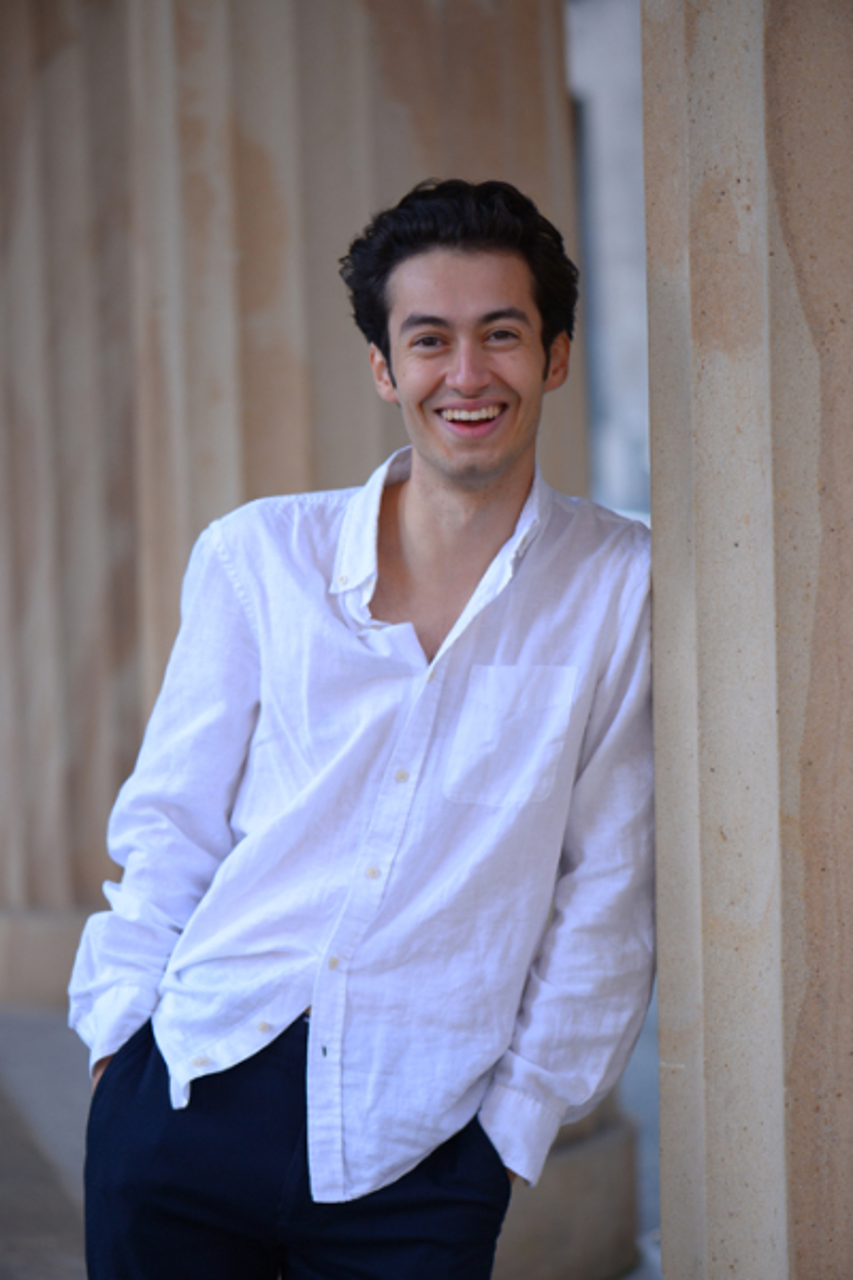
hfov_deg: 13.0
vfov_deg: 19.5
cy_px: 640
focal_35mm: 105
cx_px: 426
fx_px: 3732
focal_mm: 105
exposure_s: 1/320
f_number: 4
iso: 640
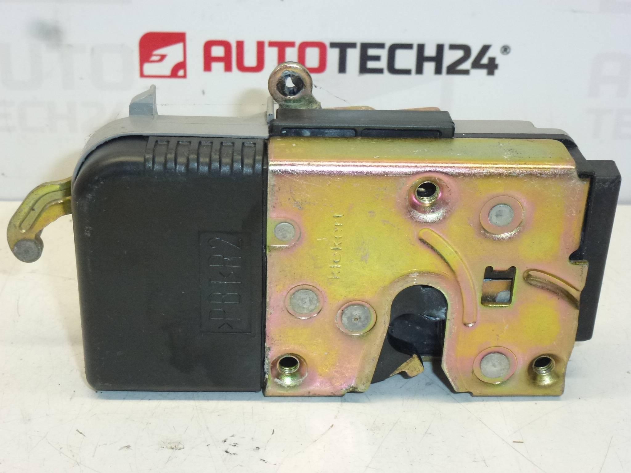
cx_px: 316
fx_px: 948
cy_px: 236
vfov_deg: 28.0
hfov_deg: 36.8
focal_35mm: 52
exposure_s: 1/125
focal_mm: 9.4
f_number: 4.3
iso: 400
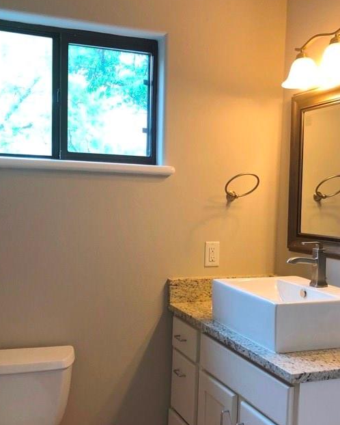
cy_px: 263
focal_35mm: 45
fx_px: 566
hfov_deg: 33.4
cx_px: 187
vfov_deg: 40.9
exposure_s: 1/40
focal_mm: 4
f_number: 1.8
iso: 25
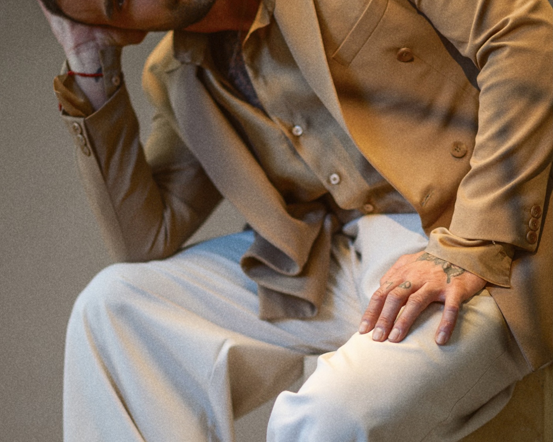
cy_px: 248
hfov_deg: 16.0
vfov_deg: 12.9
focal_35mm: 120
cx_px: 276
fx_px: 1964
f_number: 1.4
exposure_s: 1/200
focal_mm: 85
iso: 100
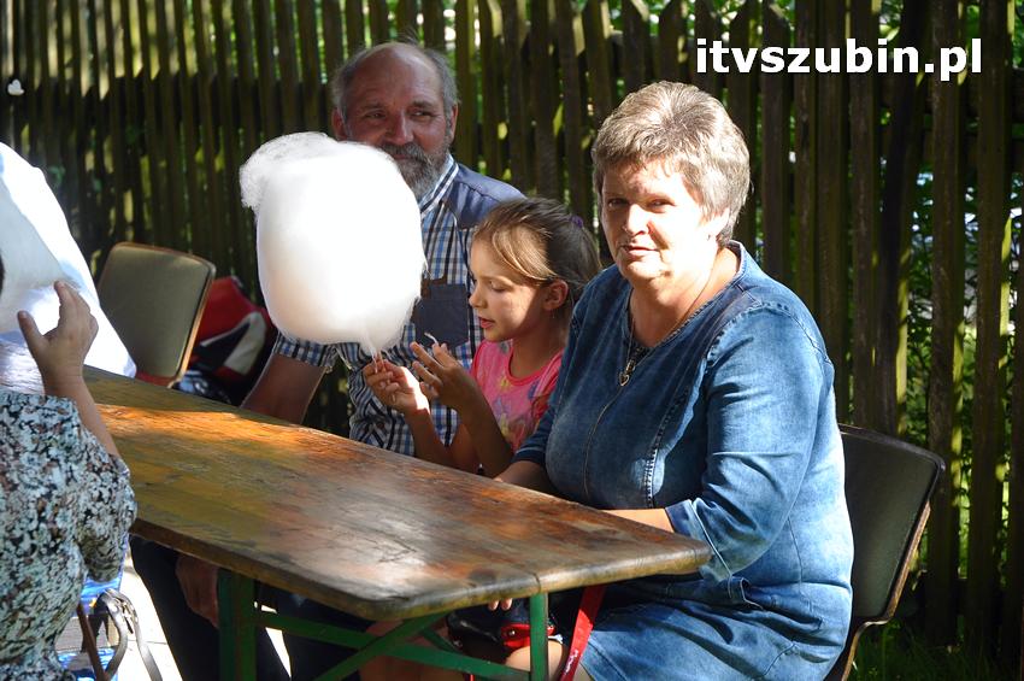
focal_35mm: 105
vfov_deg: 13.0
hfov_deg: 19.5
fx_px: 2984
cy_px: 340
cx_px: 512
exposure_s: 1/400
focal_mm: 70
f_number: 5
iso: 640
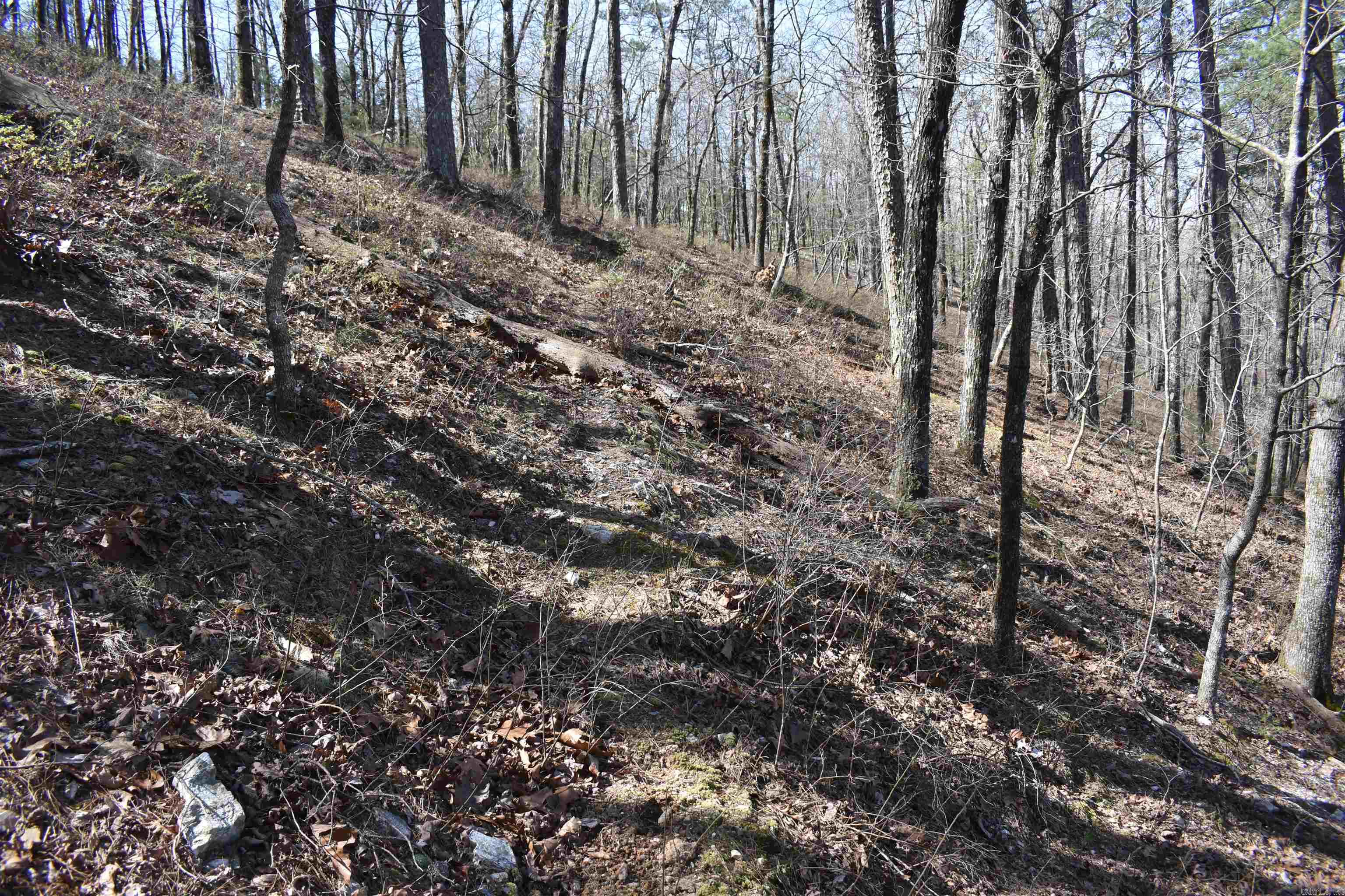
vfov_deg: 47.9
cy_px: 448
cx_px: 672
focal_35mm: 27
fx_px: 1009
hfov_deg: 67.4
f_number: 5.6
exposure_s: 1/250
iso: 200
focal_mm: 18
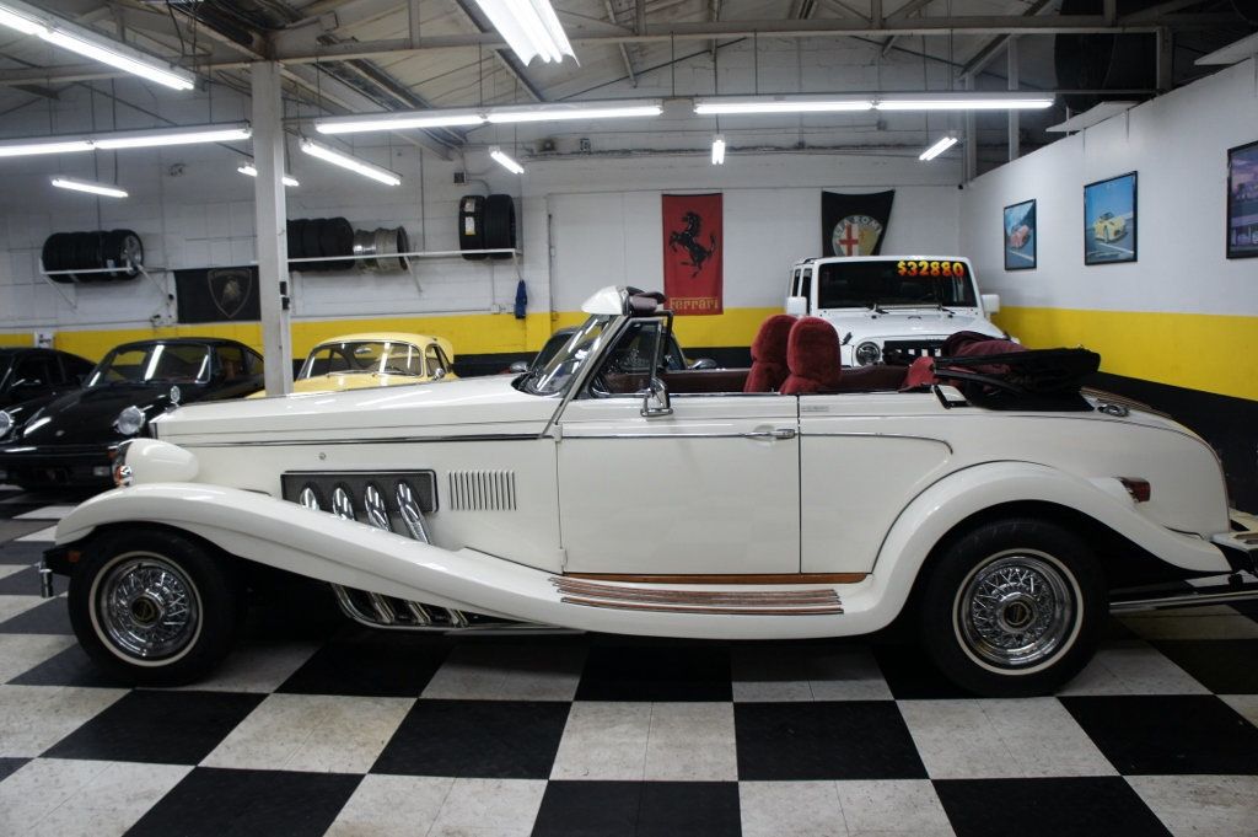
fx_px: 943
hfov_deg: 67.4
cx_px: 629
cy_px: 418
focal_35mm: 27
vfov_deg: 47.9
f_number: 4
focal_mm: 18
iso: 400
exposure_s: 1/80
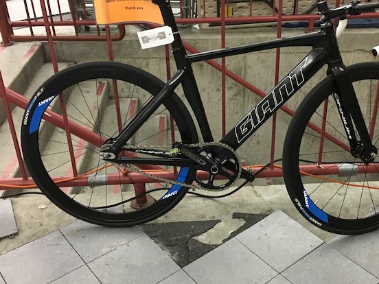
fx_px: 460
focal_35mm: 42
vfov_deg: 34.3
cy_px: 141
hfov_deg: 44.4
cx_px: 238
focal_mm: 4.15
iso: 64
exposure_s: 1/4
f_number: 2.2
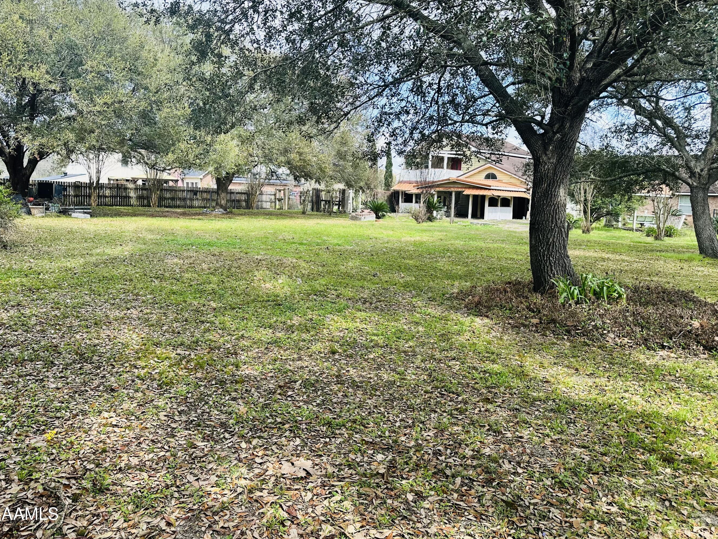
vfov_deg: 51.2
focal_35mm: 27
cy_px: 239
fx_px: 560
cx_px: 336
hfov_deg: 65.3
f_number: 1.78
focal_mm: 6.86
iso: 80
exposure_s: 1/1107
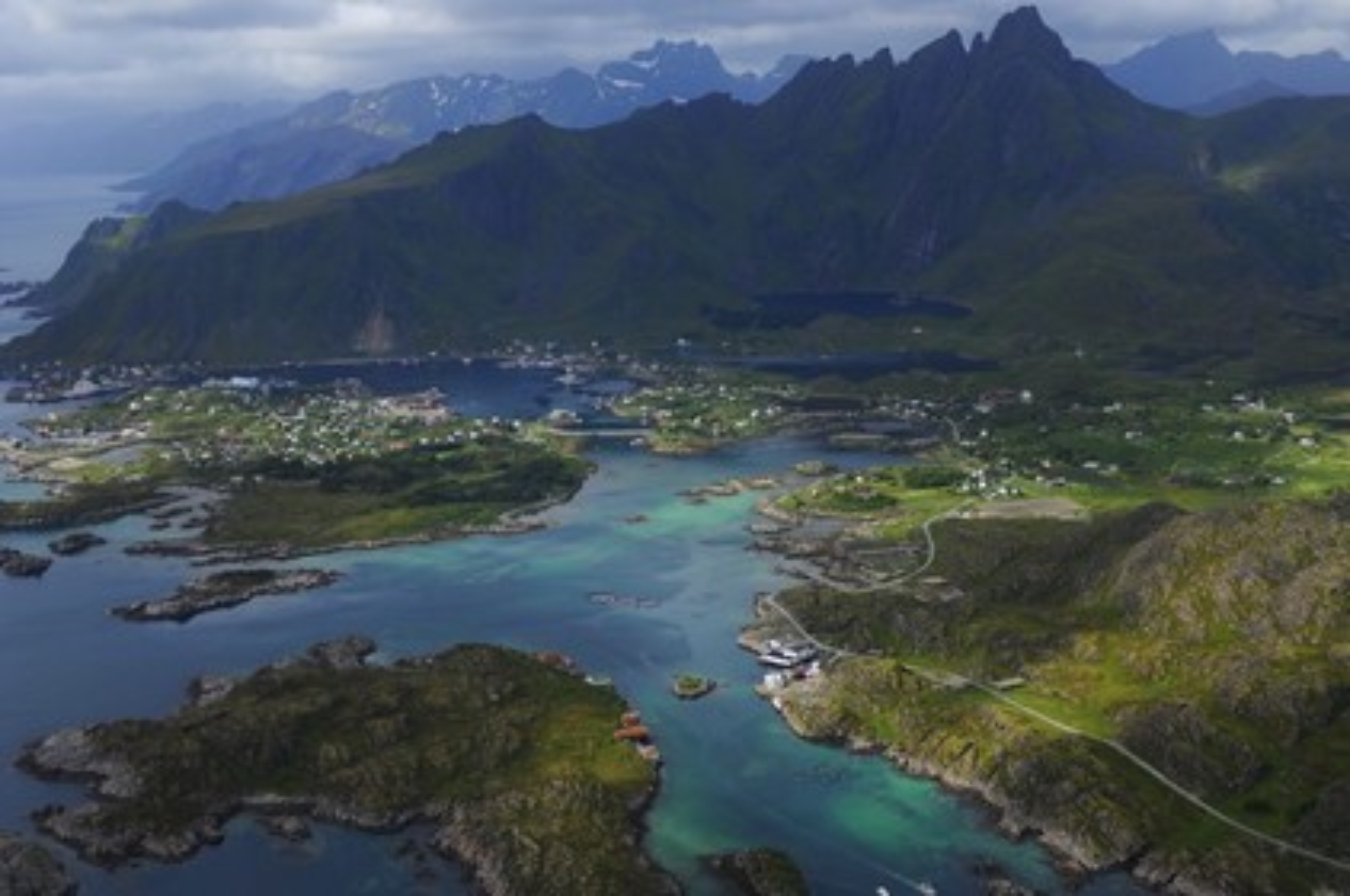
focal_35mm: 51
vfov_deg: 26.4
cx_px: 675
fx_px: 1910
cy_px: 448
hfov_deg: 38.9
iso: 100
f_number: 3.5
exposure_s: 1/1250
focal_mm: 34
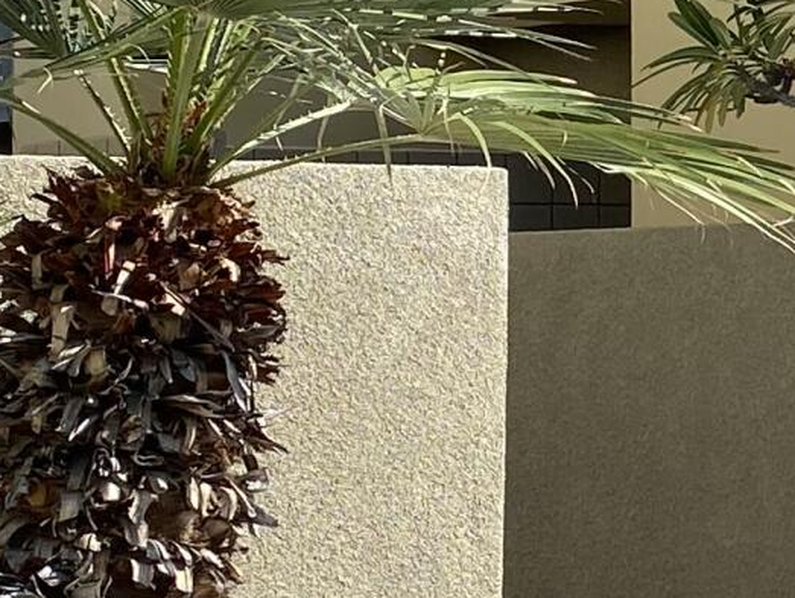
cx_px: 1435
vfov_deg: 9.9
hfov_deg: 12.2
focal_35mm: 149
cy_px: 108
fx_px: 3424
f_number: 1.8
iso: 32
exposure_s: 1/1927
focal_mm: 4.25
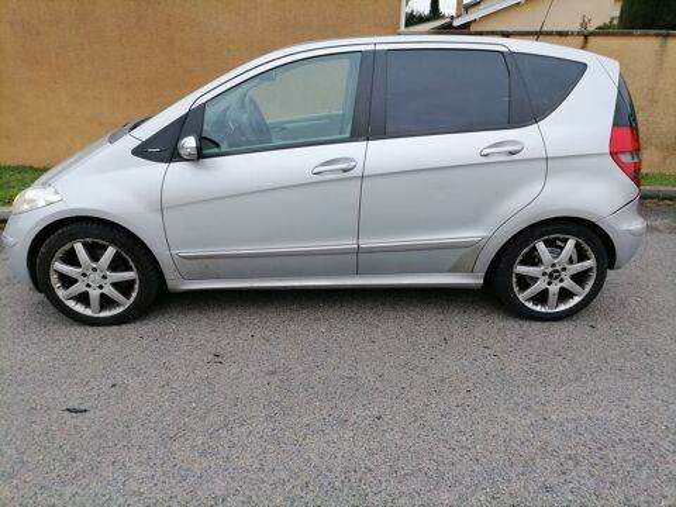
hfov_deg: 65.3
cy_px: 254
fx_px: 527
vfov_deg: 51.4
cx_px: 338
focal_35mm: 27
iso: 160
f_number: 1.8
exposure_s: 1/100
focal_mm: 5.4
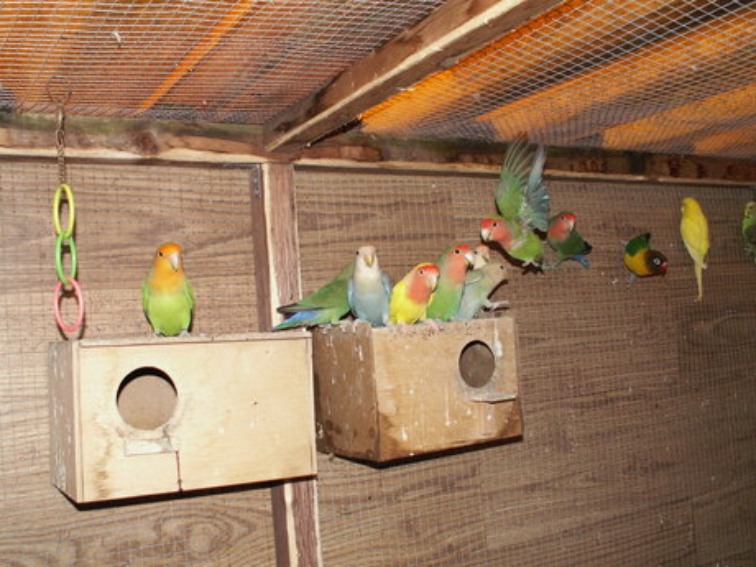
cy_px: 284
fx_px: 830
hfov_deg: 49.0
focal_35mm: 38
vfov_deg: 37.7
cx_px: 378
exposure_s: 1/40
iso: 160
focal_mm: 6.34
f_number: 2.8
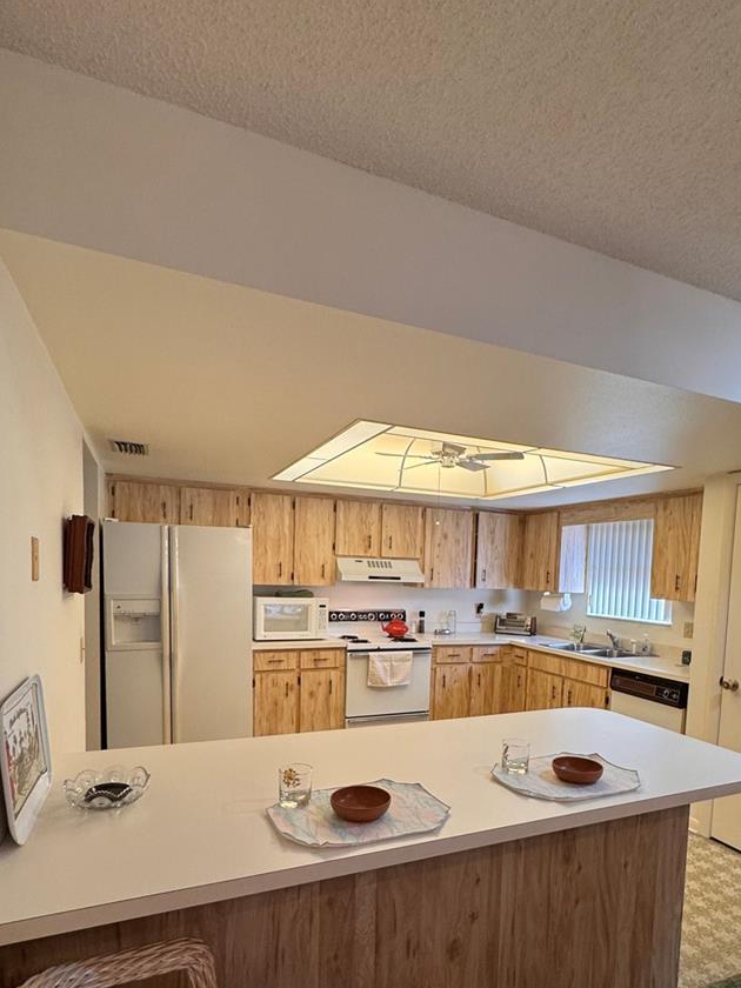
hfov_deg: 65.8
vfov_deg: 80.4
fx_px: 571
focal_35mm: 20
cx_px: 407
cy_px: 610
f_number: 2.2
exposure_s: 1/120
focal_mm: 2.22
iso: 160
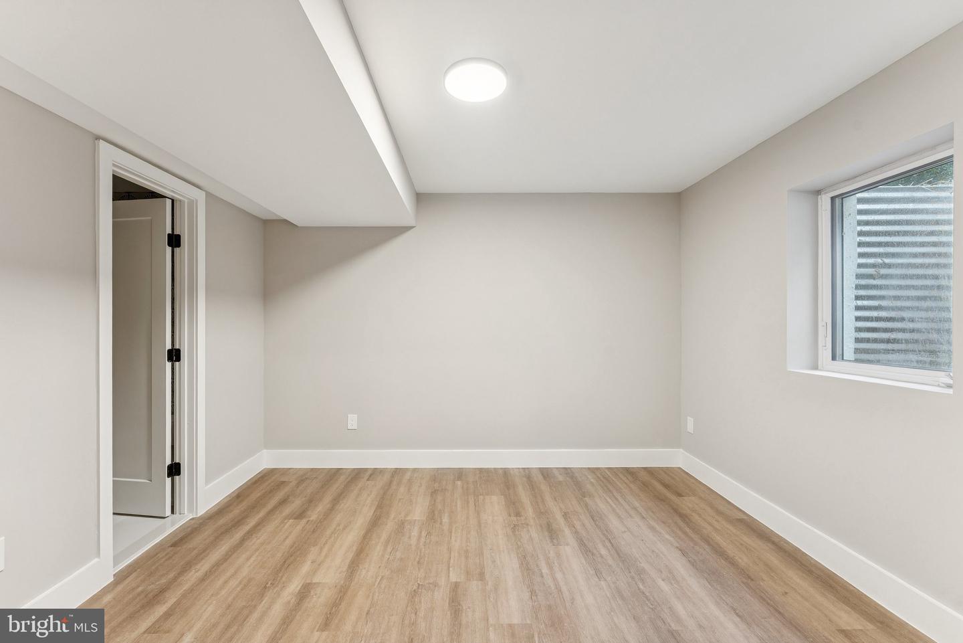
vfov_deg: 81.2
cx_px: 482
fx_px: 375
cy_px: 322
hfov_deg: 104.2
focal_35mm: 14
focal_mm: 14
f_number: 9
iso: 250
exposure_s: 1/2.5
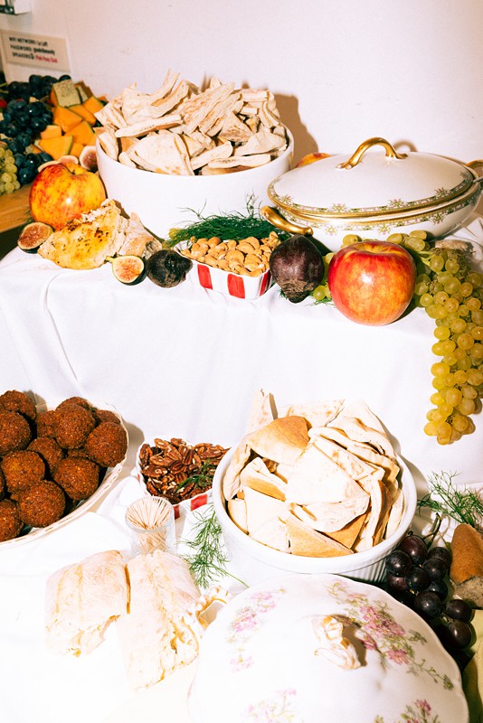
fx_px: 704
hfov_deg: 37.9
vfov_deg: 54.4
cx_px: 242
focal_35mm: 35
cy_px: 362
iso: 1000
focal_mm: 35
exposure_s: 1/50
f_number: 13
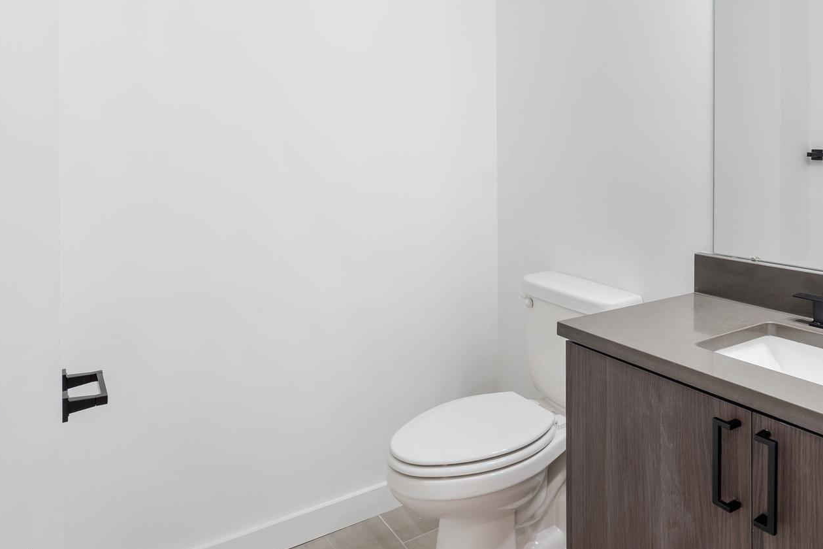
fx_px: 594
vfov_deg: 48.1
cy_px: 153
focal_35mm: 26
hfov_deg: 67.3
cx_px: 555
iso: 250
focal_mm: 16
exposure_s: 1/4
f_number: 8
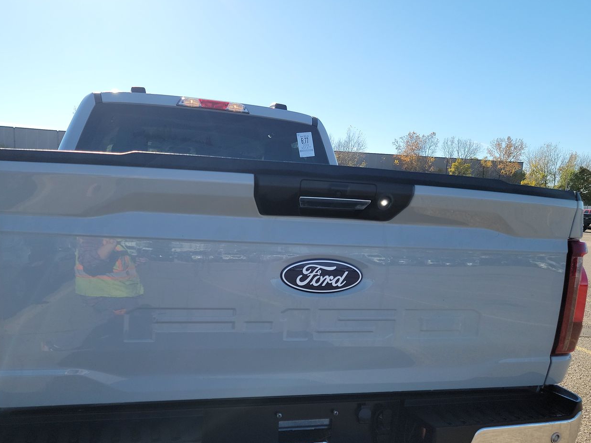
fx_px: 529
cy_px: 273
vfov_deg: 45.1
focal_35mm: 31
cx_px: 264
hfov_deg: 58.2
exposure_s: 1/644
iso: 50
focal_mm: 6.7
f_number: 1.8
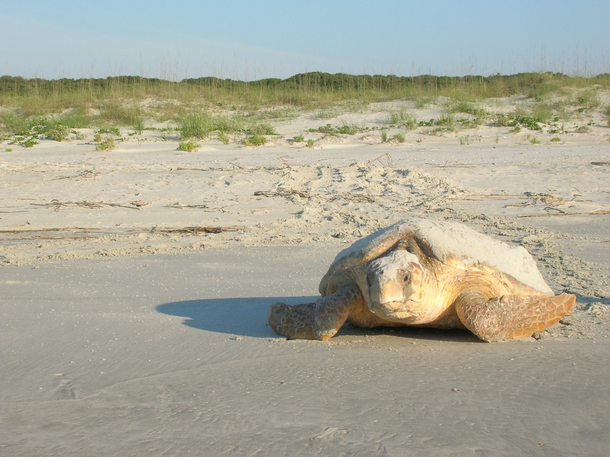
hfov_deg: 23.8
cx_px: 305
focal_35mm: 82
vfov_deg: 18.0
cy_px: 228
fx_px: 1445
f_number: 7.2
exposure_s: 1/118
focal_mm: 13.6
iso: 50
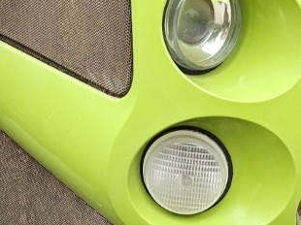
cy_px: 413
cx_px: 248
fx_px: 930
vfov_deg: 12.5
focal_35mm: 107
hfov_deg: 18.2
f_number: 1.8
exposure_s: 1/172
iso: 32
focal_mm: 5.4
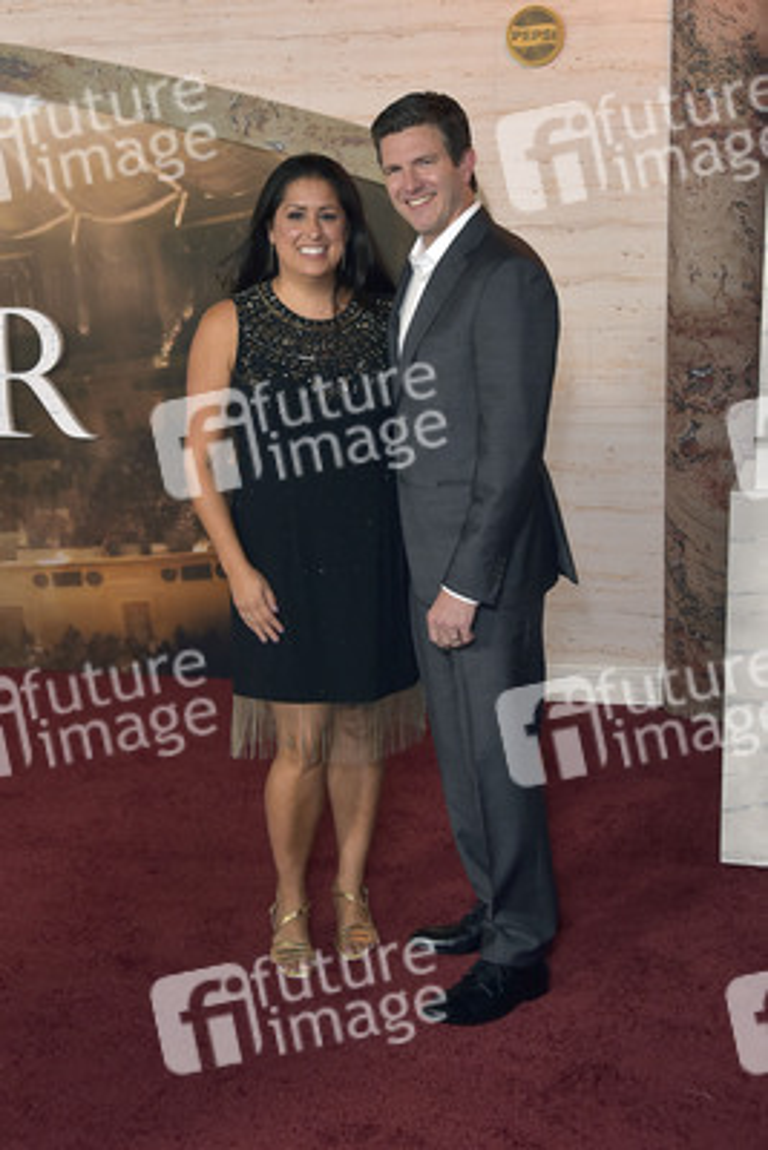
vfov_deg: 42.7
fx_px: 1471
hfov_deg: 29.3
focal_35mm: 46
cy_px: 575
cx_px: 384
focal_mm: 46
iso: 1000
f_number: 5.6
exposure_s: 1/250
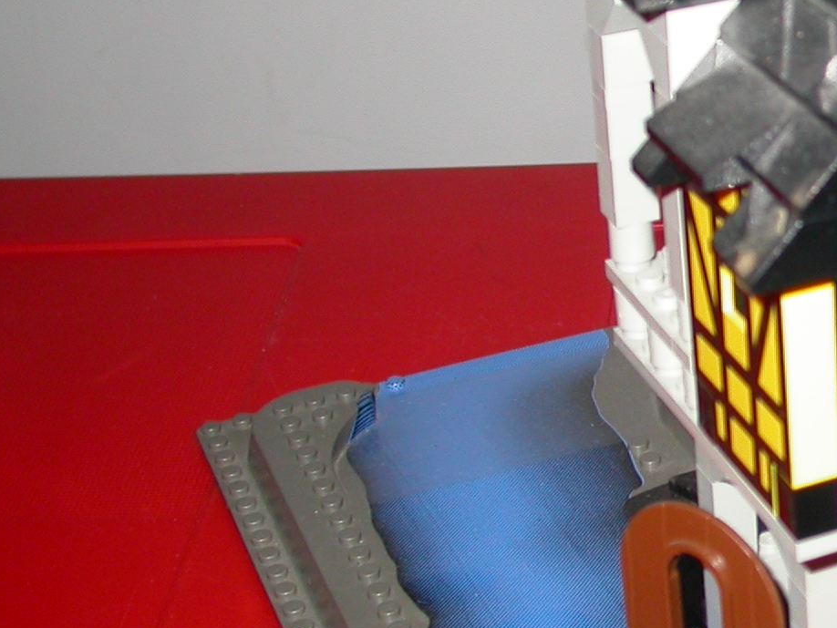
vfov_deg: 15.7
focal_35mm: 94
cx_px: 1013
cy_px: 206
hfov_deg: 19.6
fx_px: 2273
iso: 100
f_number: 2.6
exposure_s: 1/60
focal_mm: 8
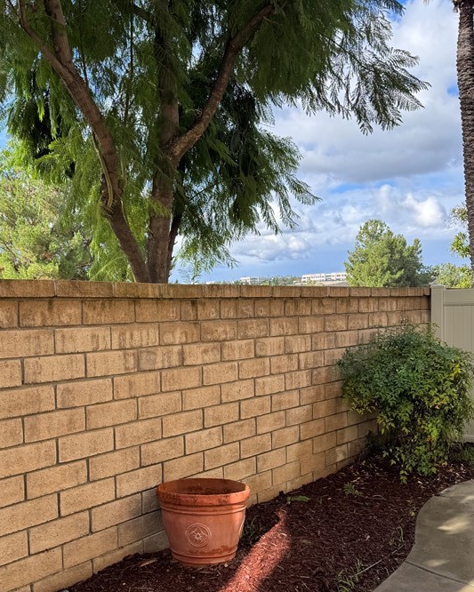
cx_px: 194
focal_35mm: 36
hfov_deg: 41.0
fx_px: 631
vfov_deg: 50.0
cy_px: 355
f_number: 1.78
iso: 80
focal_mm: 6.76
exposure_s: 1/1131
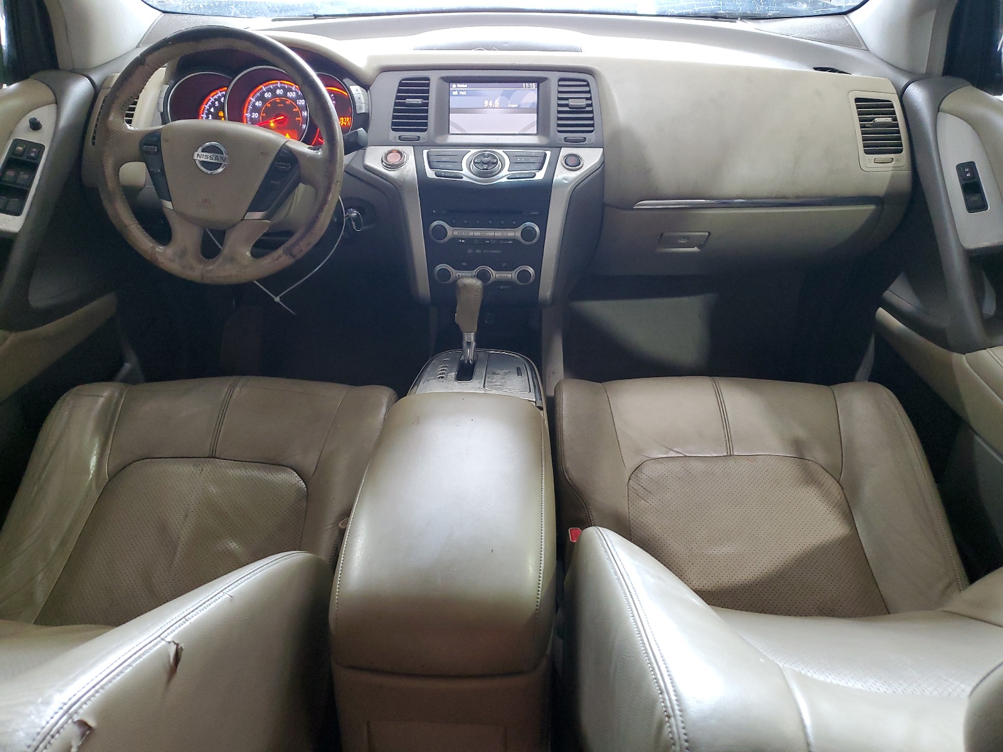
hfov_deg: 67.3
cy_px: 376
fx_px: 753
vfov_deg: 53.1
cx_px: 502
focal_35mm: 26
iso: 232
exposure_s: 1/60.2
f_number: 1.5
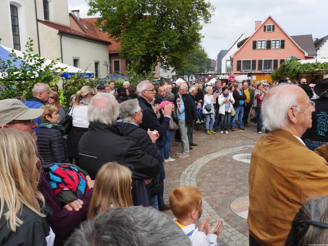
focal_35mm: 28
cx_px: 164
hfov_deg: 63.4
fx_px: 265
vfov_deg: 49.7
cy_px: 123
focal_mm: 14
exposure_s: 1/320
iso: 200
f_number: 7.1
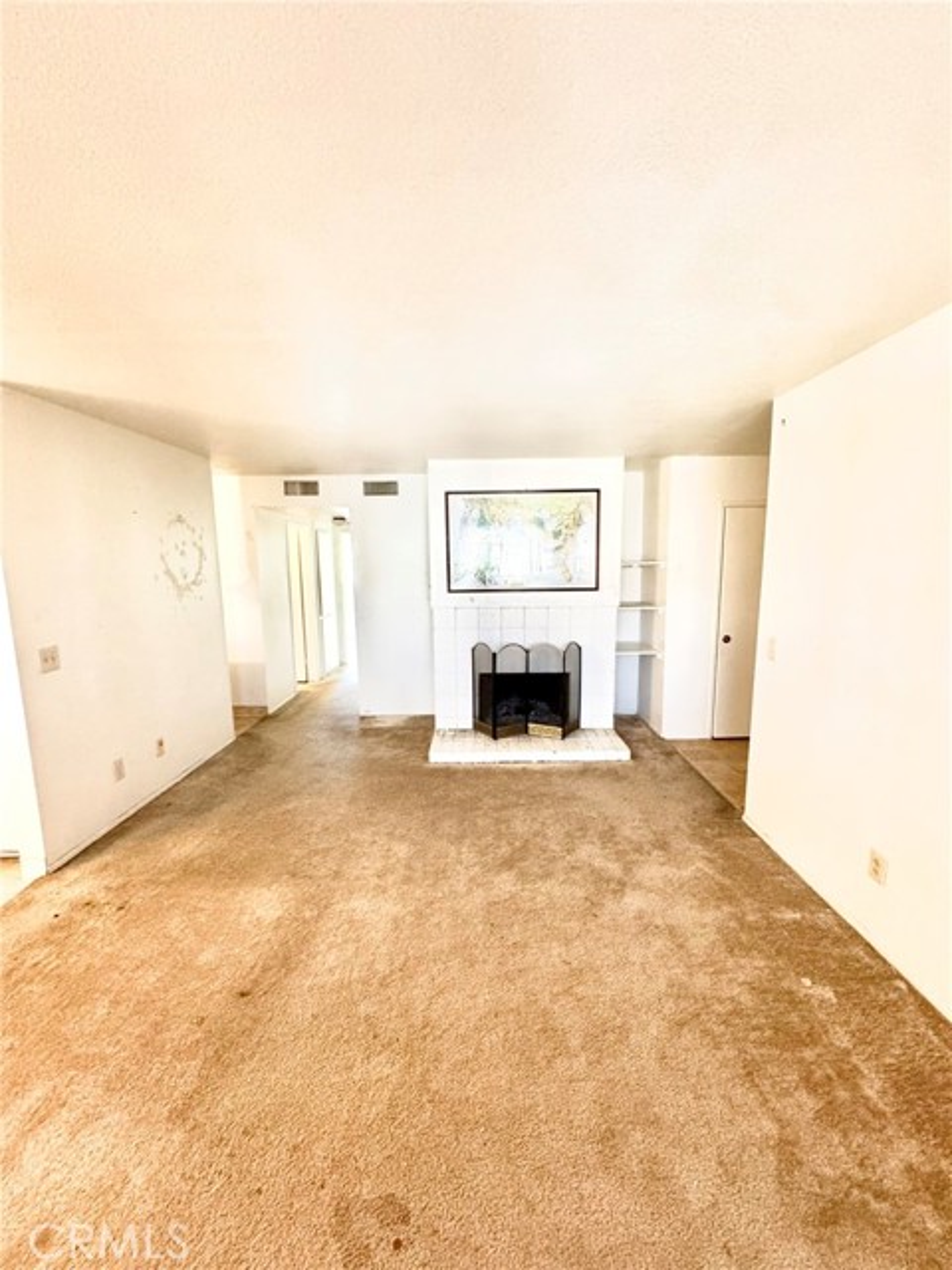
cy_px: 635
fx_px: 513
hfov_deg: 85.7
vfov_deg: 102.1
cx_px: 476
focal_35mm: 14
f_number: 2.2
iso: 400
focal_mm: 2.22
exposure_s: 1/60
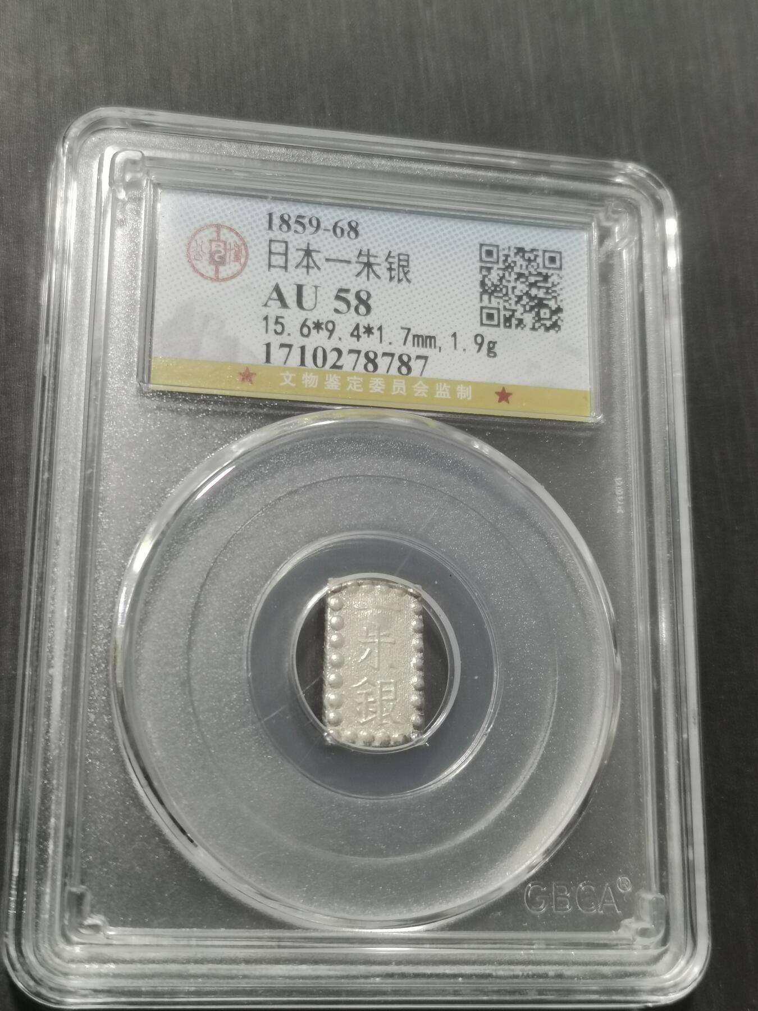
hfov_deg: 30.9
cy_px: 506
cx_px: 379
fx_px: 1372
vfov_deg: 40.4
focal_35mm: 47
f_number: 1.8
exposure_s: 1/100
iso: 125
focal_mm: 5.58
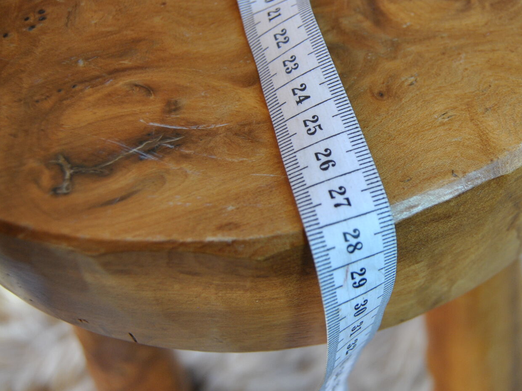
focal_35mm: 45
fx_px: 679
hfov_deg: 41.3
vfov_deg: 32.1
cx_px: 367
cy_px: 169
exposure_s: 1/30
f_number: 3.5
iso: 320
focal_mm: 20
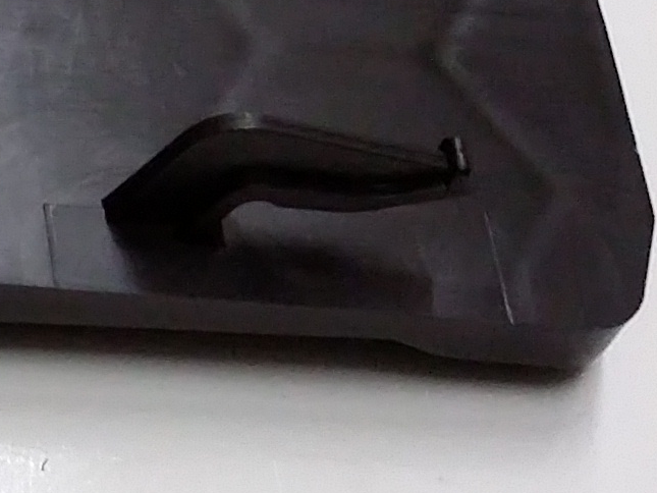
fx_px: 3075
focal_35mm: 162
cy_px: 205
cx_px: -993
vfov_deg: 9.2
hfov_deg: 10.3
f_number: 2.4
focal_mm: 3.4
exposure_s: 1/17
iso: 160
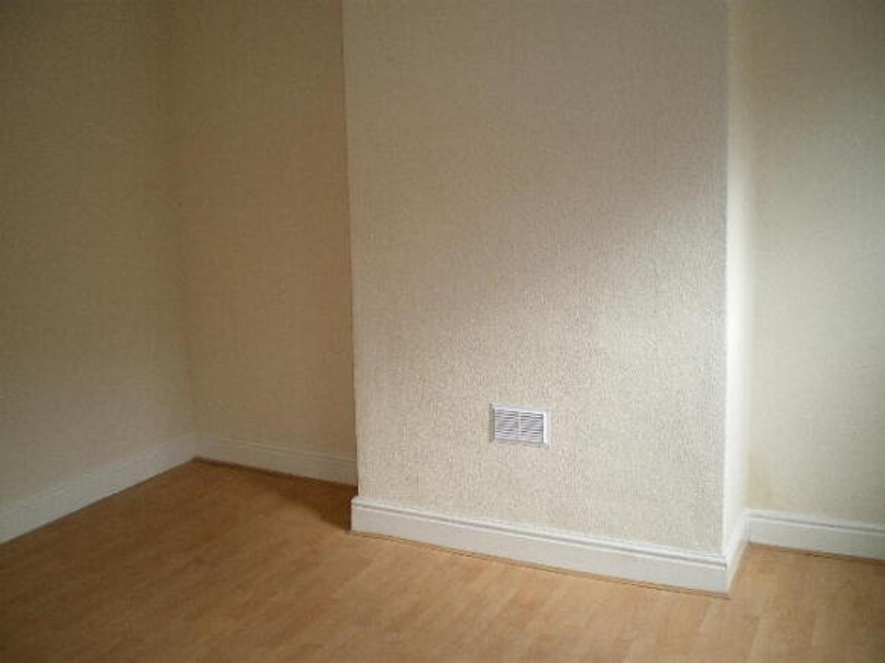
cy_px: 332
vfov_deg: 39.6
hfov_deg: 51.4
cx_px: 442
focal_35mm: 36
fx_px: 920
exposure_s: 1/50
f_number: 3.1
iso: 125
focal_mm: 6.3
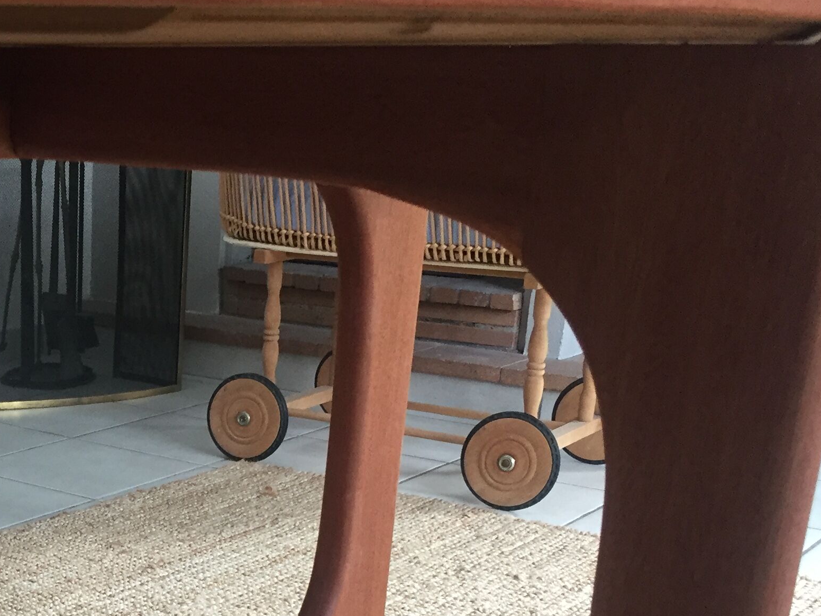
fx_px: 1447
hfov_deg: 29.8
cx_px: 27
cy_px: 640
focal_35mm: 61
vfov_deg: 22.9
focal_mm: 4.15
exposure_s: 1/33
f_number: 2.2
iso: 160
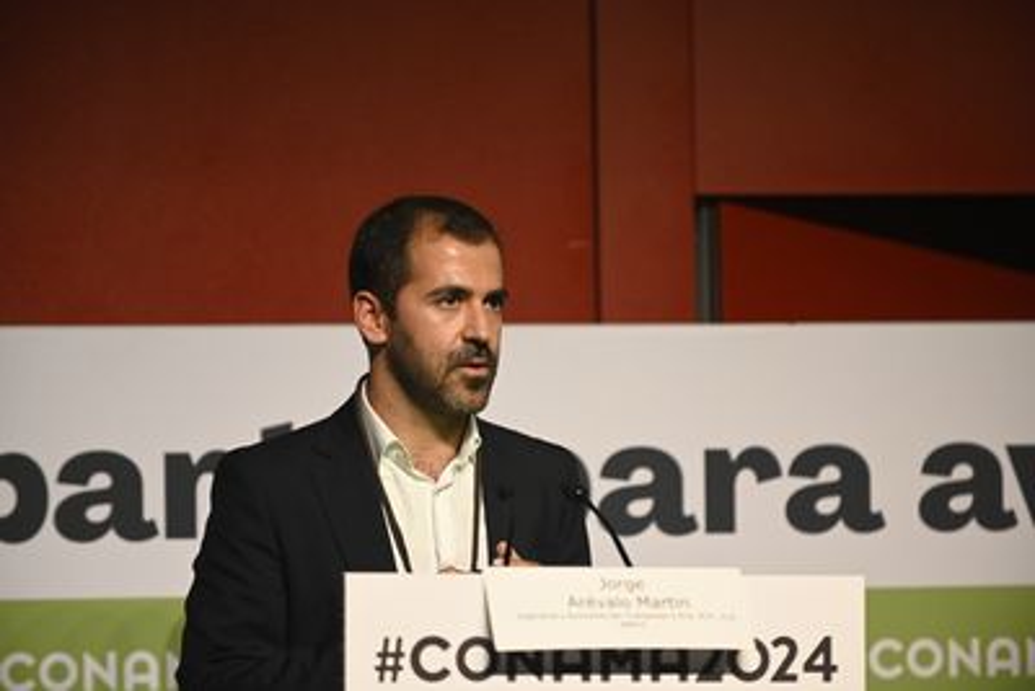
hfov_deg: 10.3
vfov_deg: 6.9
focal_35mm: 200
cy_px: 346
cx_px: 518
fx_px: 5752
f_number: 3.2
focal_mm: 200
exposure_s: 1/160
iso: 3200
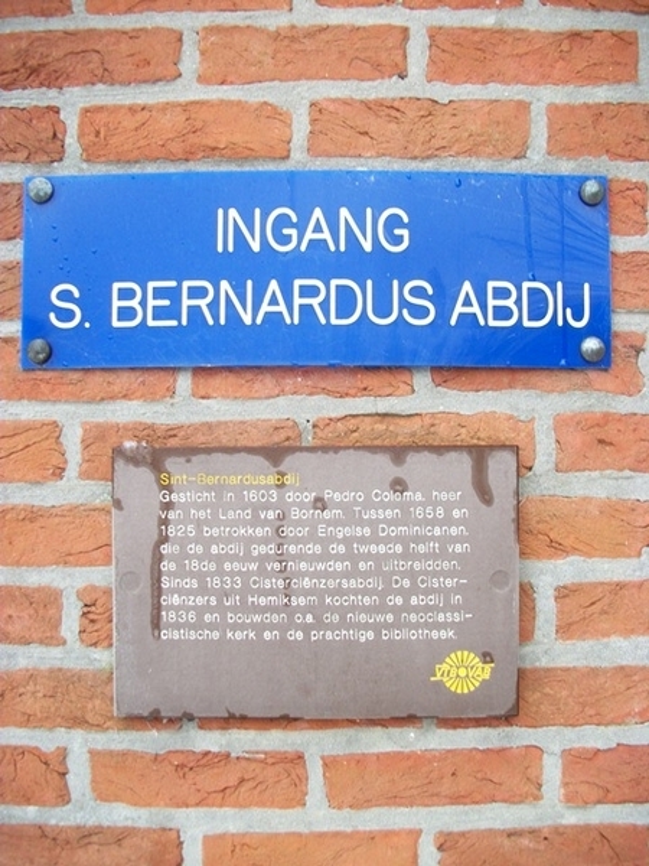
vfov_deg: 56.8
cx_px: 324
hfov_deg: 44.2
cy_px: 433
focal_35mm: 32
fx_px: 800
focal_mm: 5.7
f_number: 2.9
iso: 80
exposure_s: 1/50
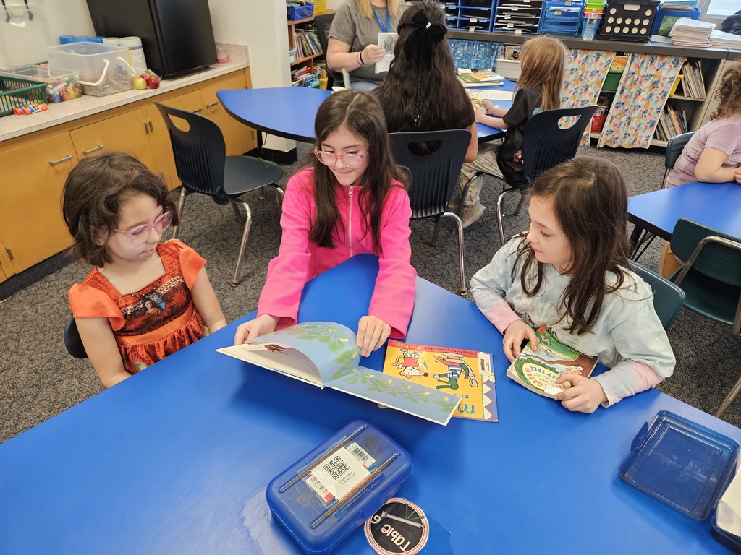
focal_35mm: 23
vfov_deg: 58.9
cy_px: 278
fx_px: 492
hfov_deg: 73.9
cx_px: 370
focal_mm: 5.4
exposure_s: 1/120
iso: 400
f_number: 1.8
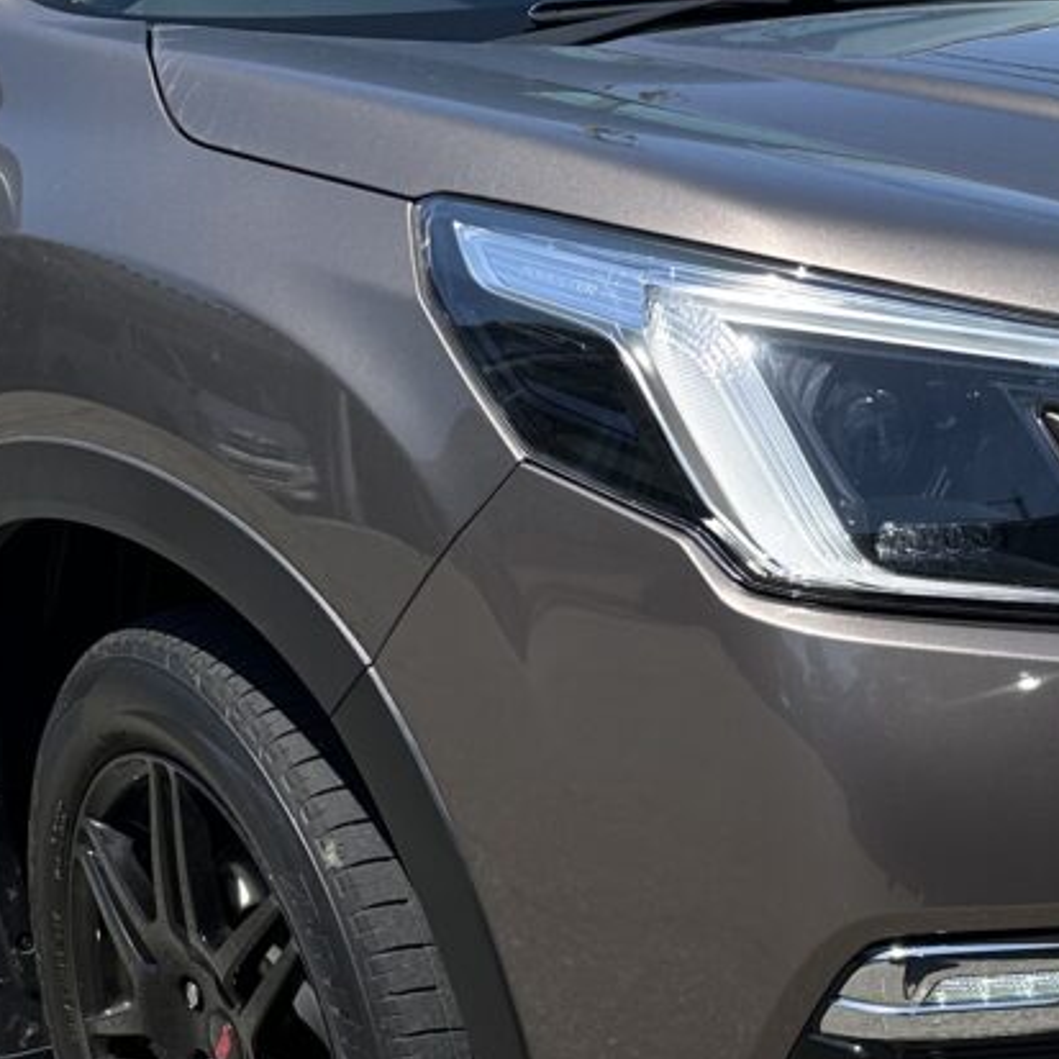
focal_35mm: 78
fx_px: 2700
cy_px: 759
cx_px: 910
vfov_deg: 22.0
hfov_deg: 21.8
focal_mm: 6.86
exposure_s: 1/3472
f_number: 1.78
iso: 80
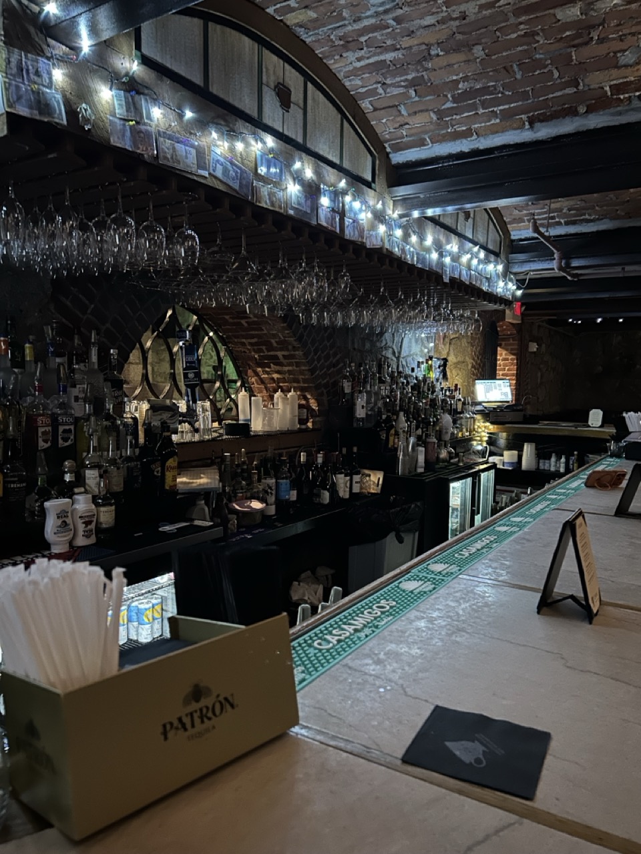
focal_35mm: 26
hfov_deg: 53.1
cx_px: 320
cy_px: 427
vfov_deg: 67.3
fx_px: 642
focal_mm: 5.7
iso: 800
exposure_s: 1/17
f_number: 1.5
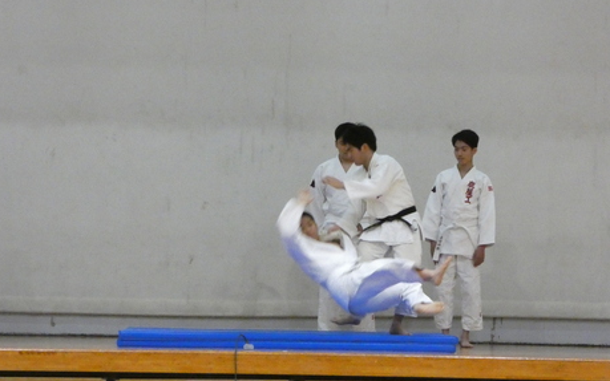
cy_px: 171
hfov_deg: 10.3
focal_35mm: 203
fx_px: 3375
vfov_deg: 6.5
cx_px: 304
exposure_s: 1/100
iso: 3200
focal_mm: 32.7
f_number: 5.5
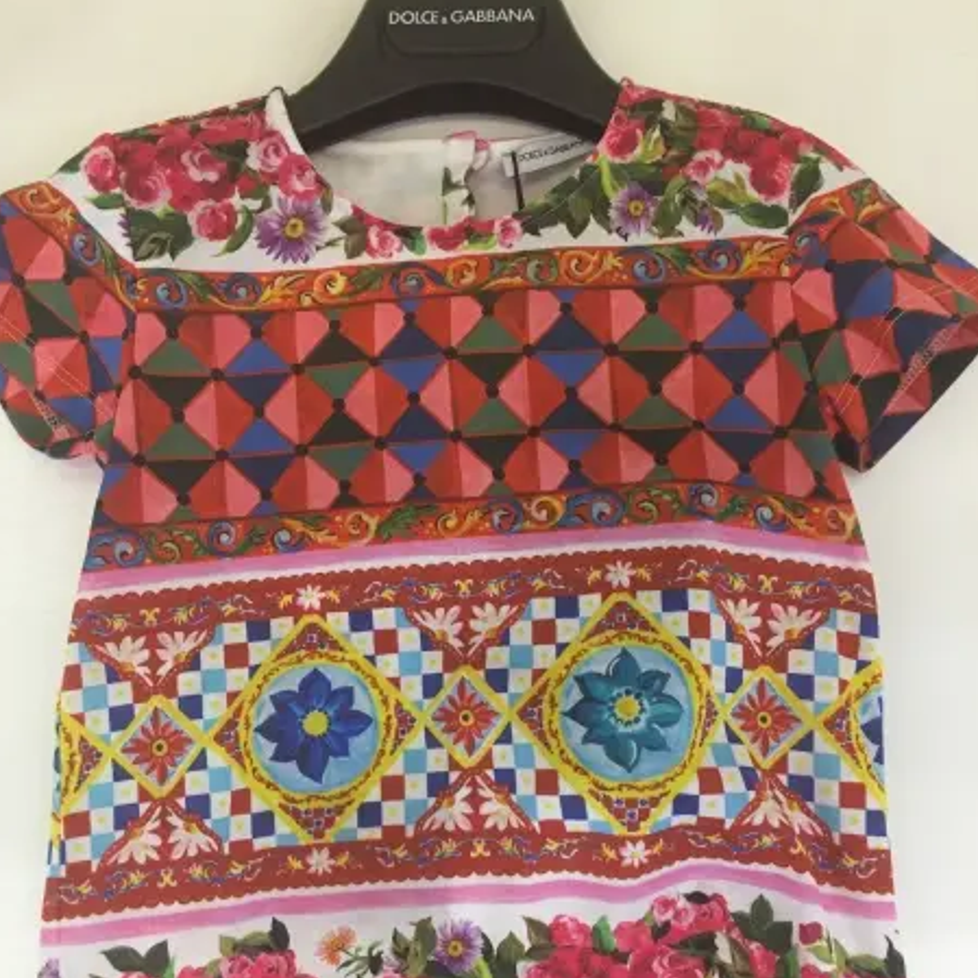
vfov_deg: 46.9
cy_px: 596
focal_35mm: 35
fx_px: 1119
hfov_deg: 47.2
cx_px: 484
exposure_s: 1/33
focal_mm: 4.15
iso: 200
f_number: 2.2
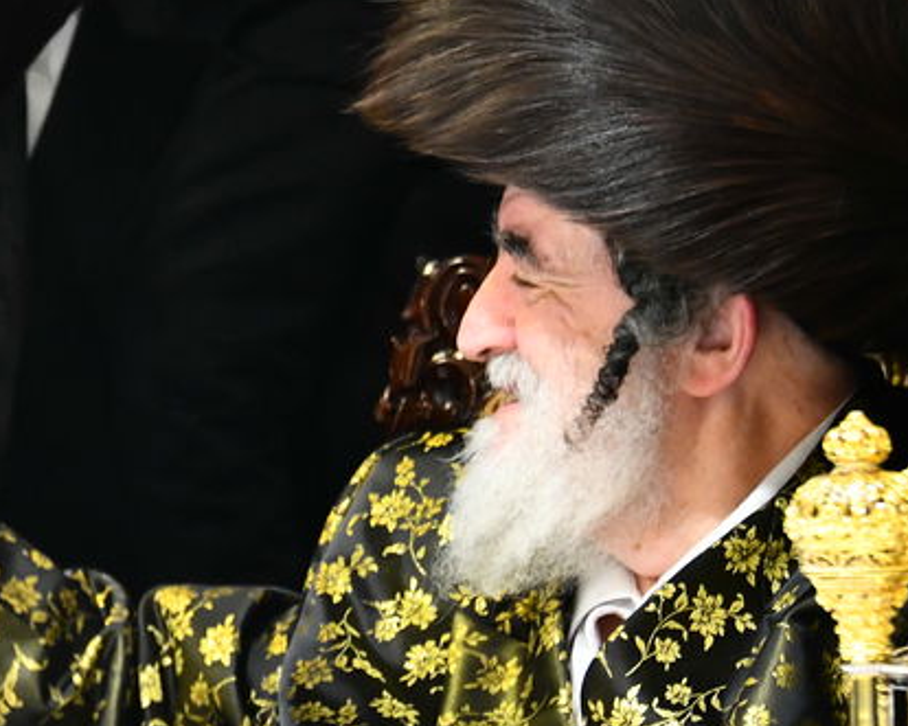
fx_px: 8947
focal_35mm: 333
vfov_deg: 4.6
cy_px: 87
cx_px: -138
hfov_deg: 5.8
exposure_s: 1/125
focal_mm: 105
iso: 2000
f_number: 5.6
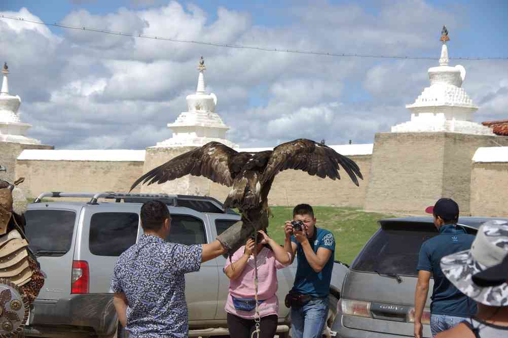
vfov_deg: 11.7
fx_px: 1649
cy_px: 169
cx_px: 254
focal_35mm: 117
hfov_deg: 17.5
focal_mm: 77.5
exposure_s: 1/250
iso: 100
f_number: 9.5
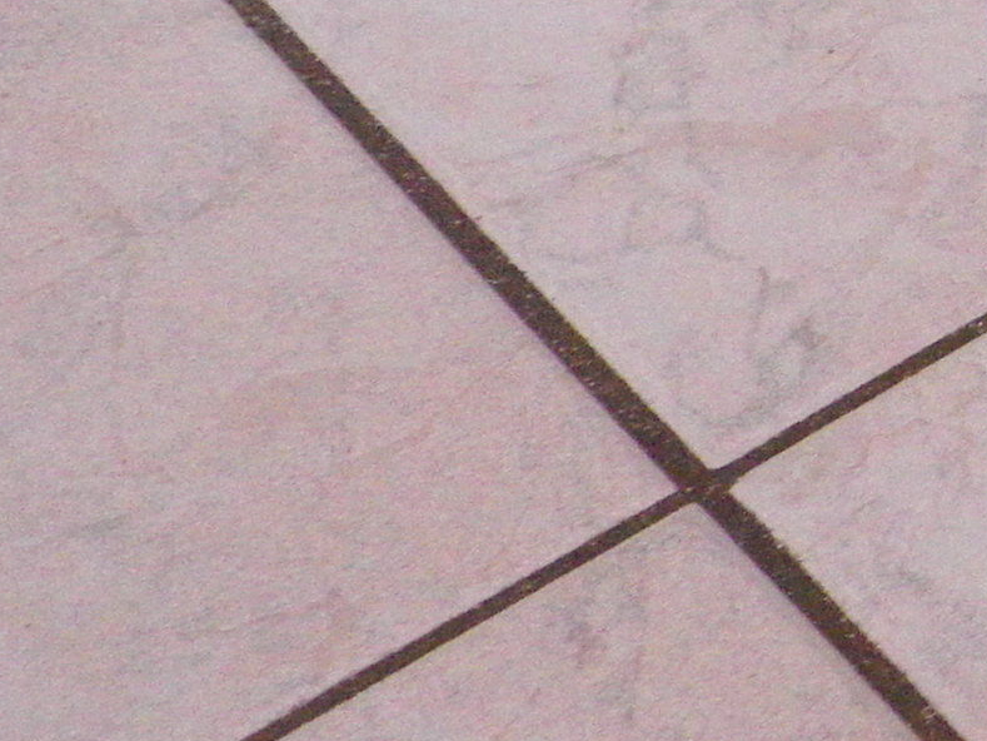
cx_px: 2462
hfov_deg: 11.3
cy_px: -363
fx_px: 4049
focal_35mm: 142
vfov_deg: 10.1
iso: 400
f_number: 2.6
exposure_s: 1/60
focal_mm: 4.9
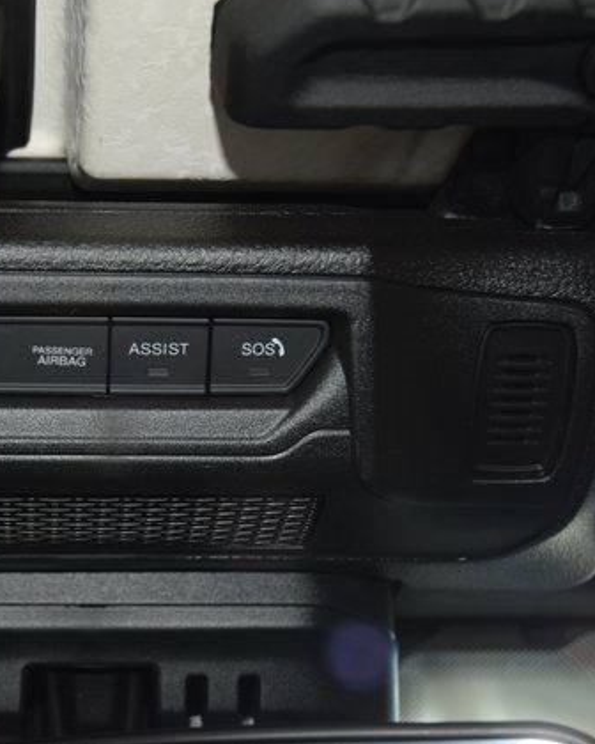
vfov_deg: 26.1
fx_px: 1607
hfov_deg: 20.7
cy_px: 369
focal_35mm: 73
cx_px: 119
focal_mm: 34
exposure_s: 1/30
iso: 560
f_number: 4
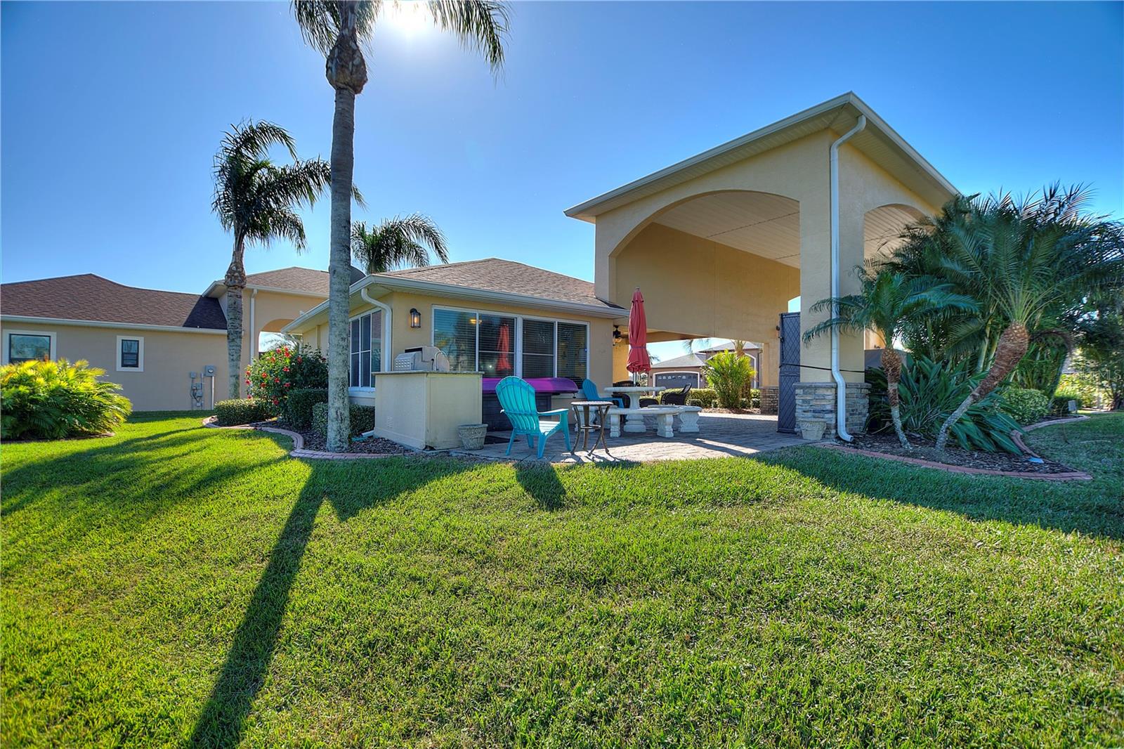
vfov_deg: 77.3
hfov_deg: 100.4
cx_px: 562
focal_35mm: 15
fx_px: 468
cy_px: 374
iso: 100
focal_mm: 10
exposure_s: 1/200
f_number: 4.5
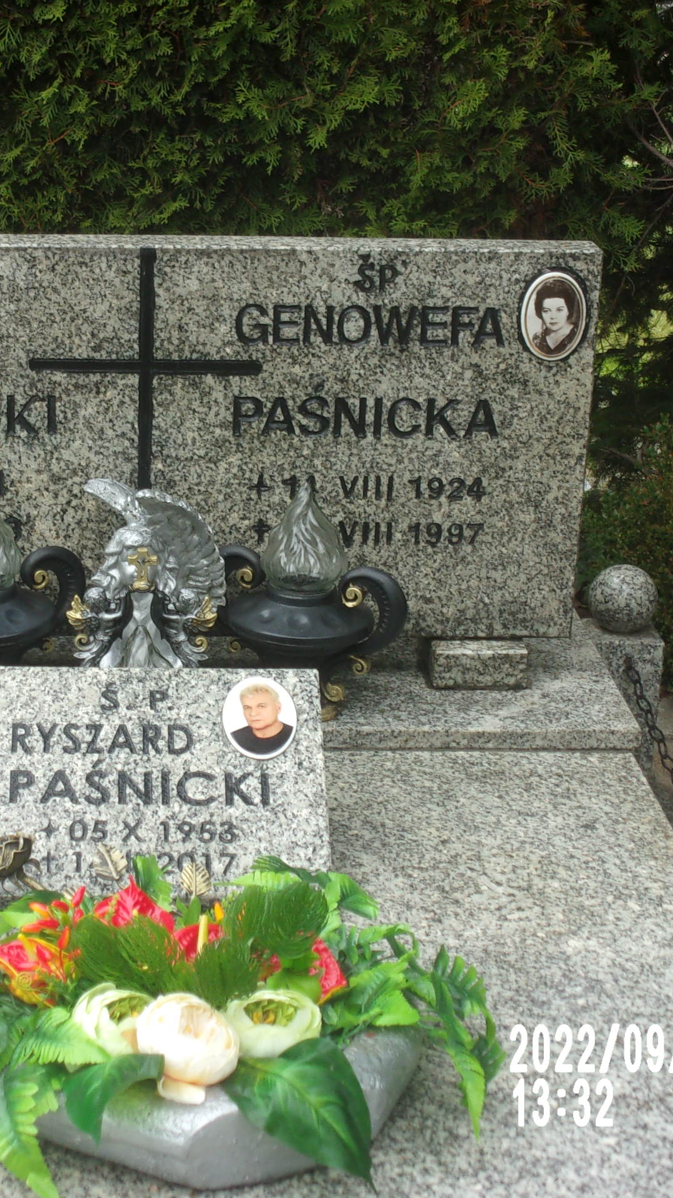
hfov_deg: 15.4
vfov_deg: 27.2
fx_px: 2475
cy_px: 603
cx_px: 161
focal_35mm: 78
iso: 80
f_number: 4.9
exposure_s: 1/85
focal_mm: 9.5
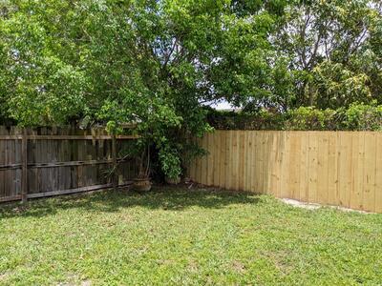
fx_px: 298
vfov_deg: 51.4
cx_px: 191
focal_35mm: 27
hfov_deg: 65.3
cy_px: 143
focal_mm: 4.44
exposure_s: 1/1381
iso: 55
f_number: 1.8
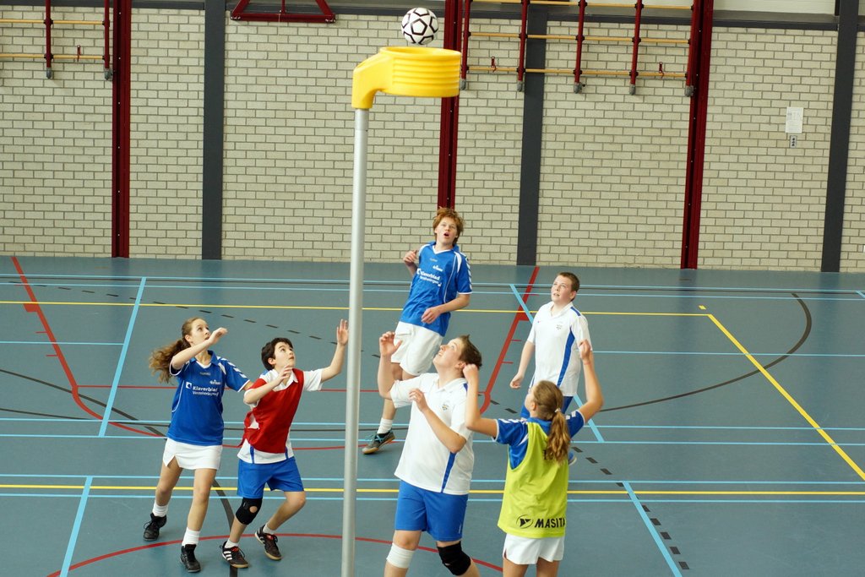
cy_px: 288
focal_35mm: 75
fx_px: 1802
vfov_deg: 18.2
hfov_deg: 27.0
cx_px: 432
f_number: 3.5
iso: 800
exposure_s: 1/250
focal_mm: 50
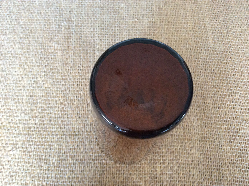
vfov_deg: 44.1
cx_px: 124
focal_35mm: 32
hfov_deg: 56.9
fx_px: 230
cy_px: 93
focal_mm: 3.3
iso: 250
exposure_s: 1/25
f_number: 2.4
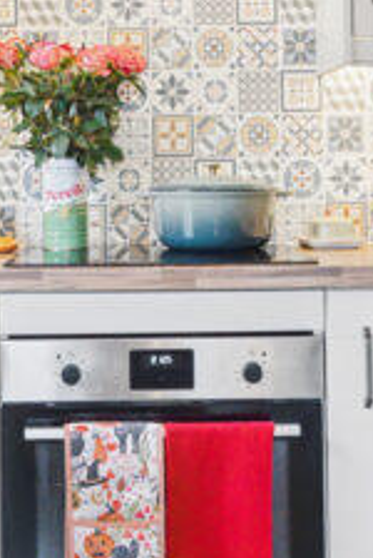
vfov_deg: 27.2
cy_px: 126
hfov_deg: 18.7
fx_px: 1131
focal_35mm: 73
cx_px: 154
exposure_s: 1/50
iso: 5000
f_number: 5.6
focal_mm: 16
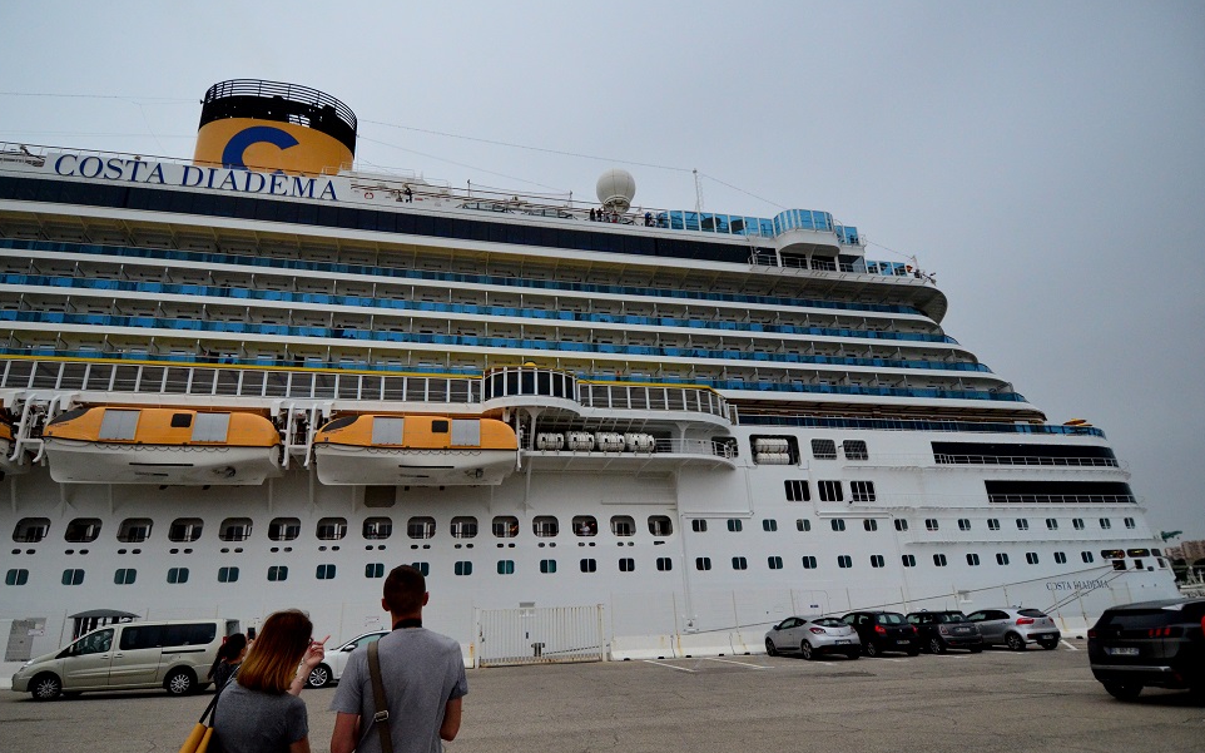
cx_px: 587
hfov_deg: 88.0
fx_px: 624
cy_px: 382
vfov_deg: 62.2
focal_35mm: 19
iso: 2000
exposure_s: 1/8000
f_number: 4.5
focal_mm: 12
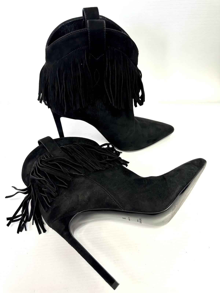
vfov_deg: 71.6
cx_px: 110
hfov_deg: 56.8
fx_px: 203
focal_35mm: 24
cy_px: 146
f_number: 1.78
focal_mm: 6.86
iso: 100
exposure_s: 1/100
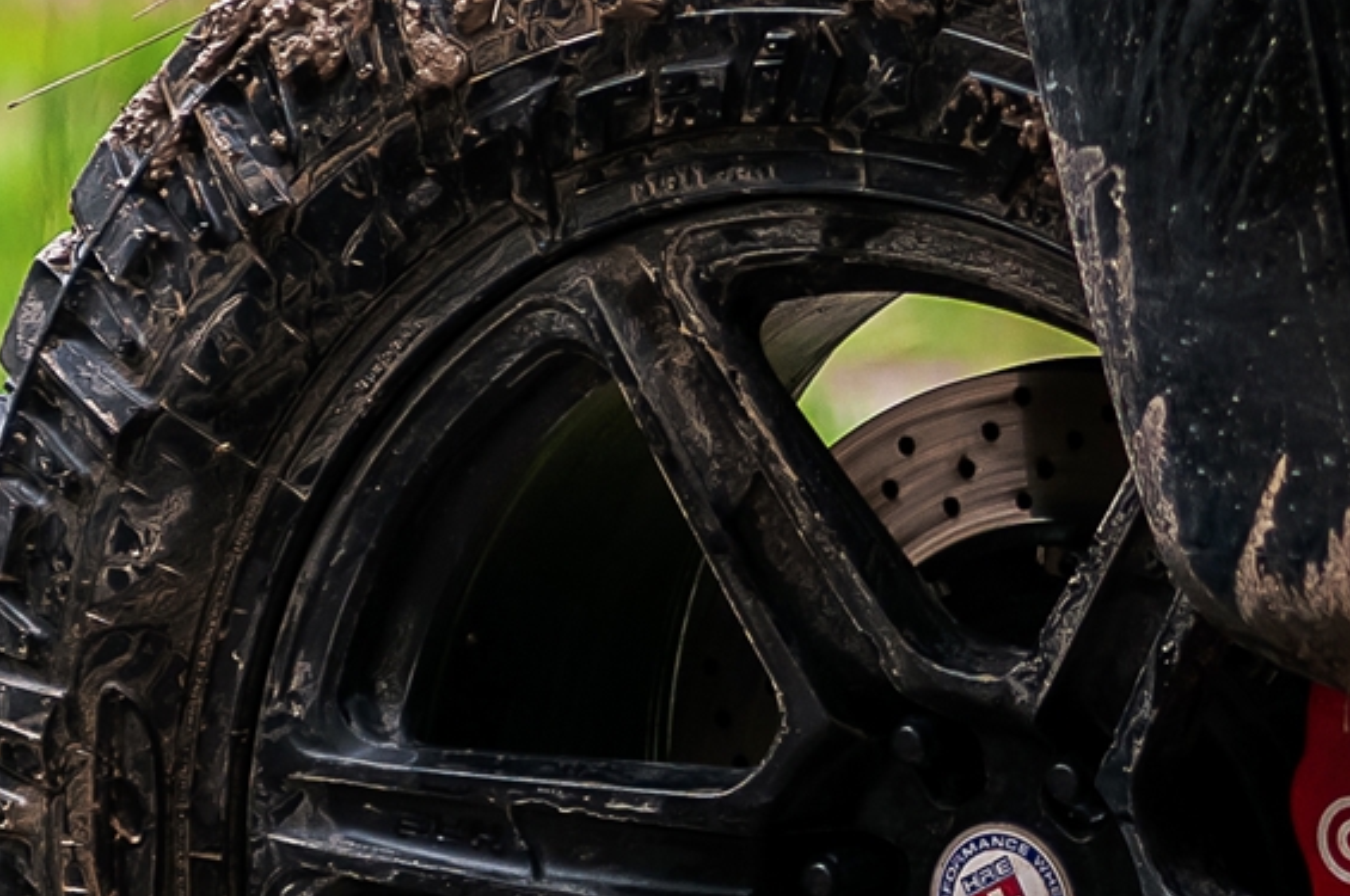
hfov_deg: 5.8
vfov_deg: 3.8
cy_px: 560
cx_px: 1104
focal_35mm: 357
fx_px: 13368
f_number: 2.8
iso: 200
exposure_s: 1/200
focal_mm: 70
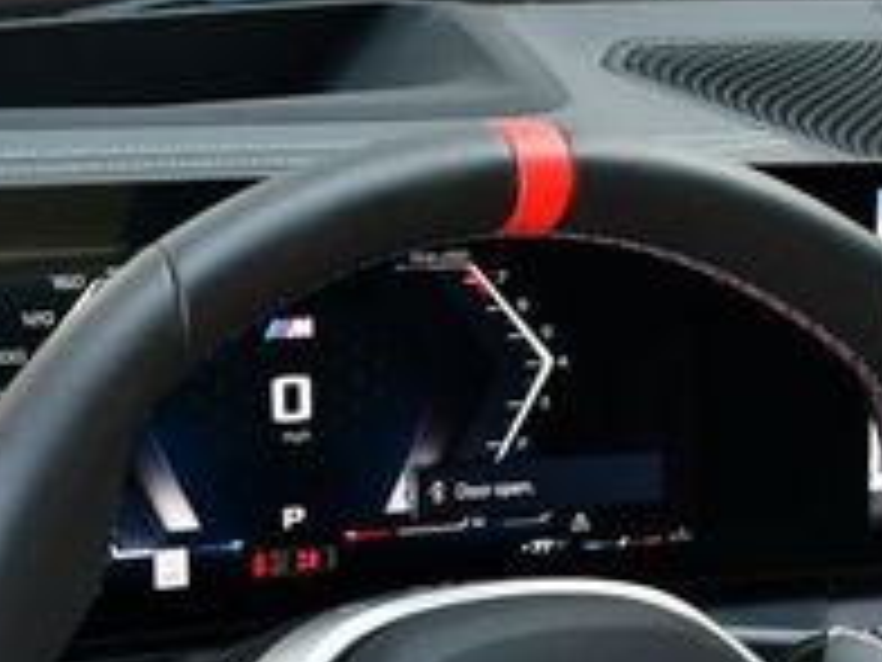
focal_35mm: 113
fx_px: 2879
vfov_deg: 12.7
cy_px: 856
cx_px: 648
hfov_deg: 17.3
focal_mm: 18
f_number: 3.5
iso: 450
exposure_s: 1/250
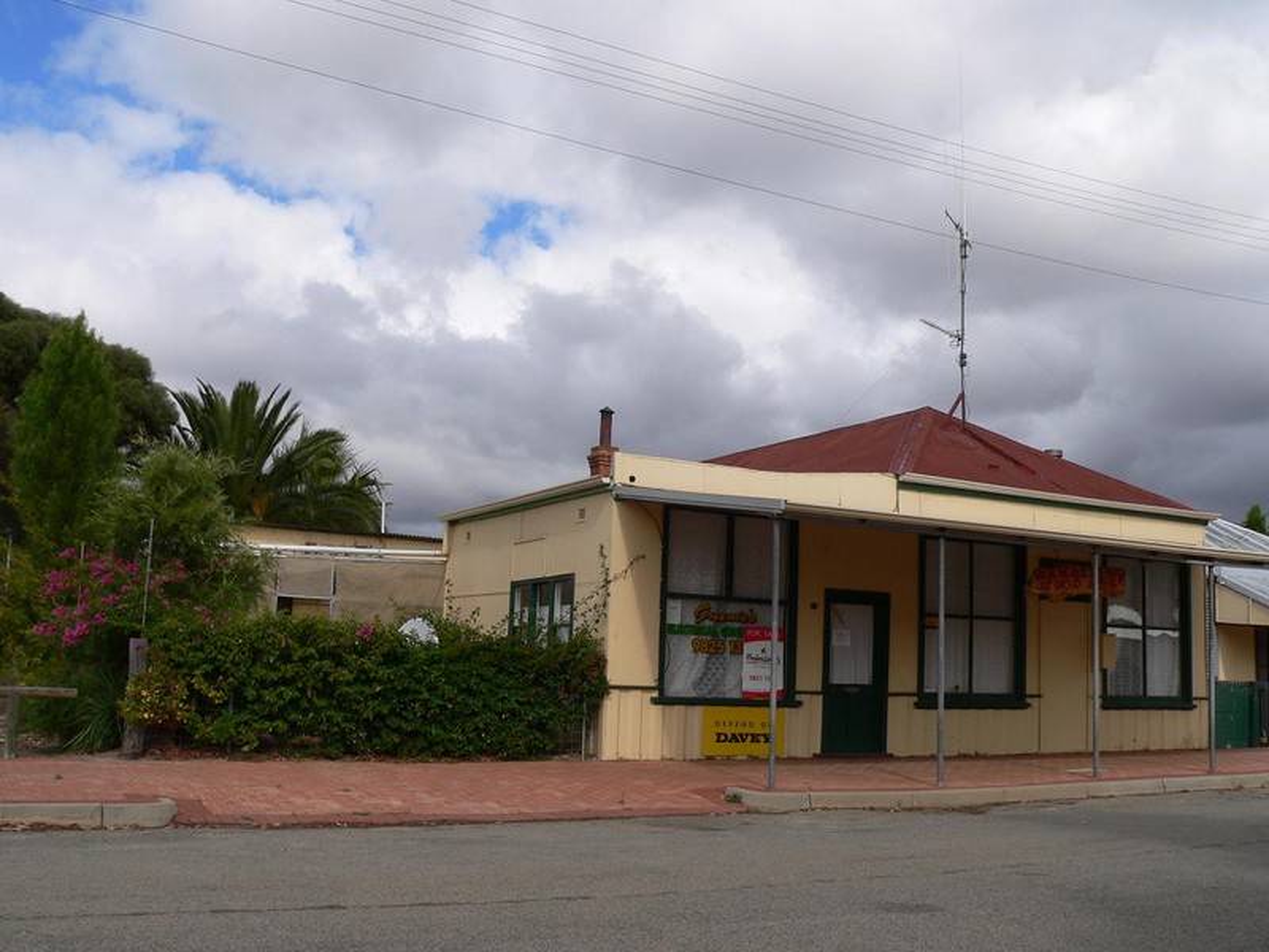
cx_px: 634
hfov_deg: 51.4
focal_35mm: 36
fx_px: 1320
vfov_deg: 39.7
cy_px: 476
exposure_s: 1/500
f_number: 5.6
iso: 80
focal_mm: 6
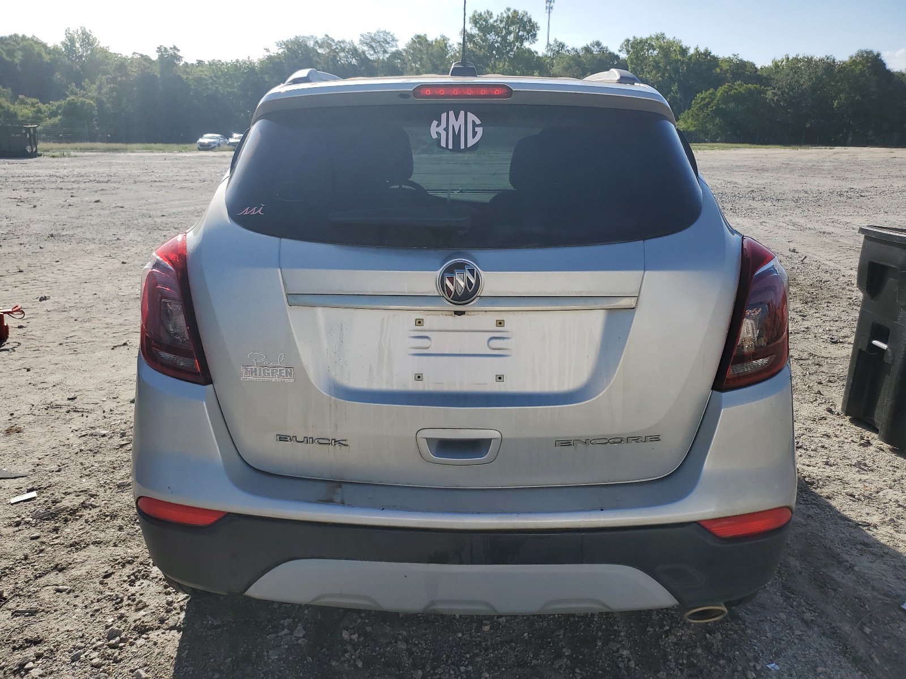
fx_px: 680
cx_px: 453
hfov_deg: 67.3
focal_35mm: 26
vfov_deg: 53.1
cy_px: 340
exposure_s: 1/5000
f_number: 1.5
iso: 50
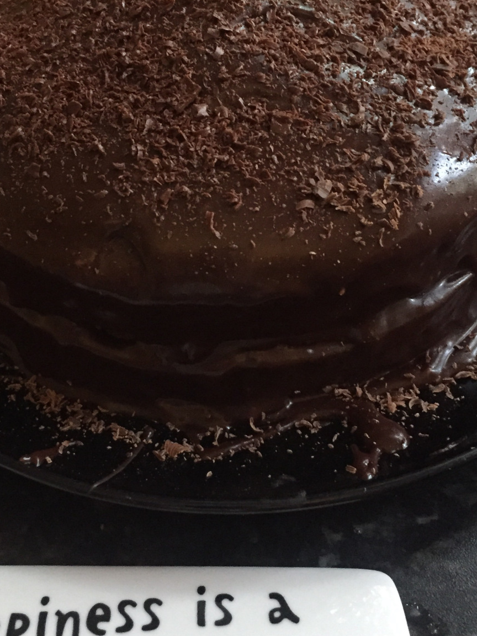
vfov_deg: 38.8
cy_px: 273
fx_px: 900
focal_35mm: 49
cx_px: 193
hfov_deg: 29.6
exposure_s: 1/17
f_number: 2.2
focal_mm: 4.15
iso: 400
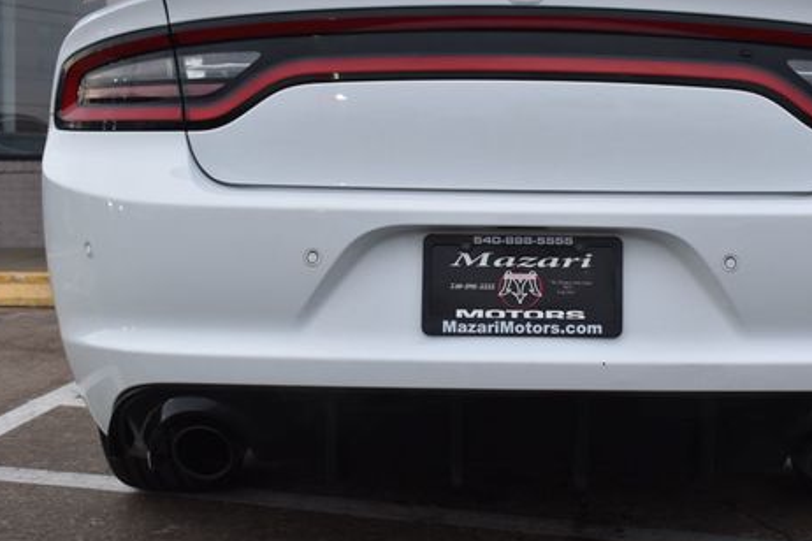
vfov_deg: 25.1
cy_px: 256
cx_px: 540
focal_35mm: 54
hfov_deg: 36.5
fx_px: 1218
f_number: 5.6
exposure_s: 1/125
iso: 400
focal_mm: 26
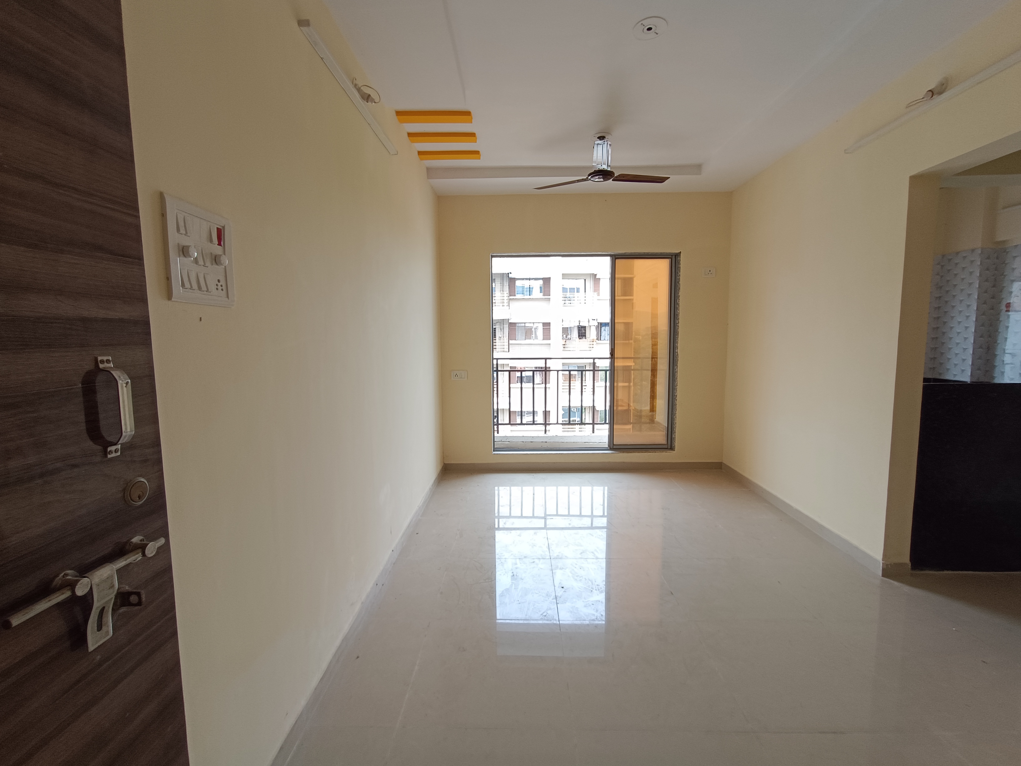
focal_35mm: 16
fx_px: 472
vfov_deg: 78.1
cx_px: 510
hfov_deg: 94.5
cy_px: 383
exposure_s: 1/100
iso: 62
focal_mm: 1.66
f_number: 2.2
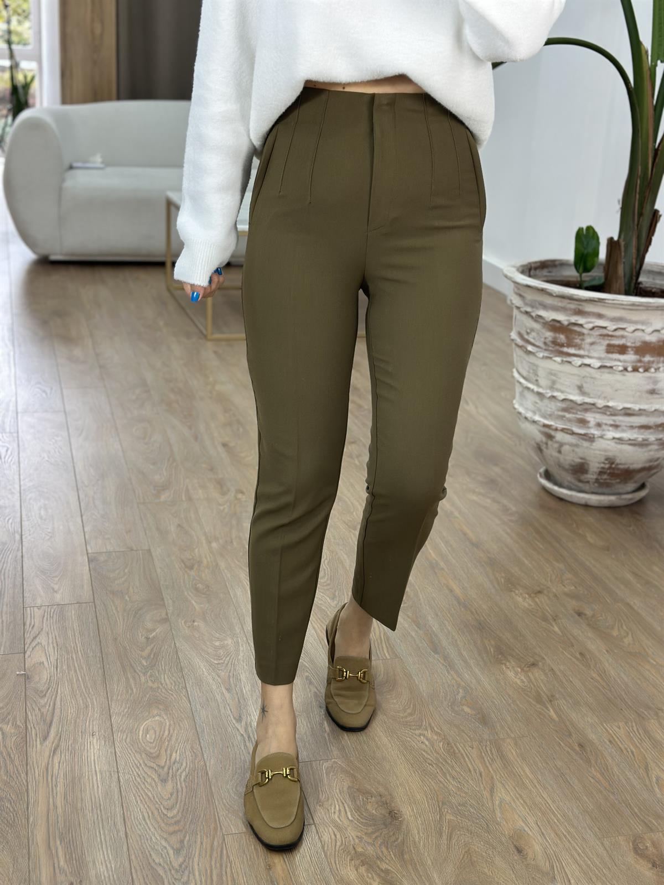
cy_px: 442
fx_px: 1228
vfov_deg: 39.7
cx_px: 332
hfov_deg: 30.3
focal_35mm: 48
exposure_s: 1/100
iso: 80
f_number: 1.78
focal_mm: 6.86
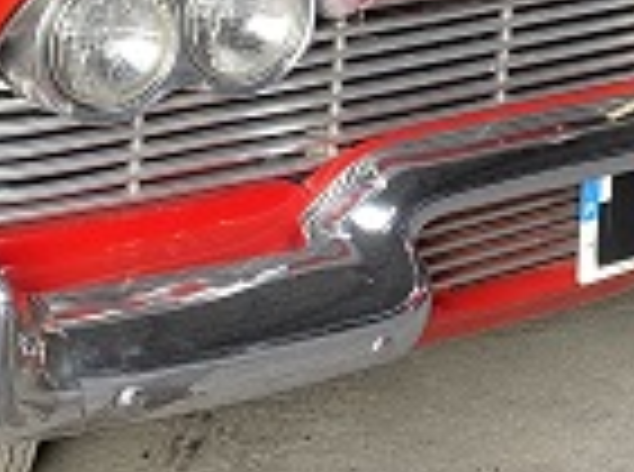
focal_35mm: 111
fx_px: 2028
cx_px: 621
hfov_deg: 17.4
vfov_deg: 12.0
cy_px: -432
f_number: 1.8
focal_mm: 4.25
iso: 125
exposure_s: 1/95
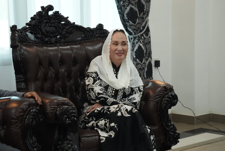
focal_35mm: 102
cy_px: 76
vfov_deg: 13.4
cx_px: 112
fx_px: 638
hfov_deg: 20.0
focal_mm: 68
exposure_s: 1/100
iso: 4000
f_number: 5
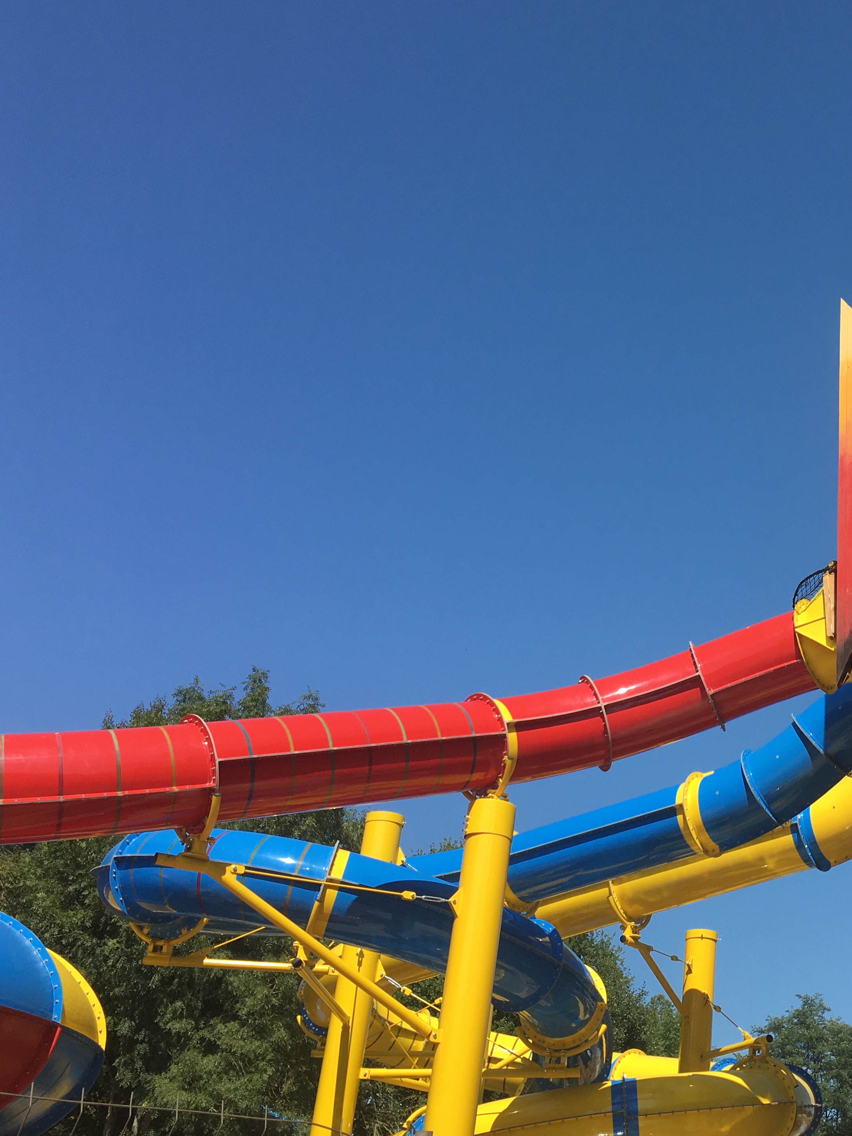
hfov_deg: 32.6
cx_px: 772
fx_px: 1378
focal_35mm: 42
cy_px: 539
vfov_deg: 44.8
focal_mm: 4.15
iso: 25
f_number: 2.2
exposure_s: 1/1451
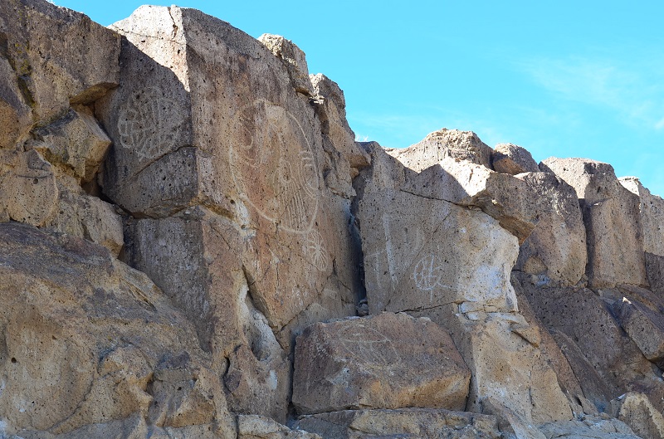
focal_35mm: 93
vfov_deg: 14.6
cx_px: 332
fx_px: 1711
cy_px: 220
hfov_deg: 22.0
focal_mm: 62
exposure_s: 1/100
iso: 200
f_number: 11
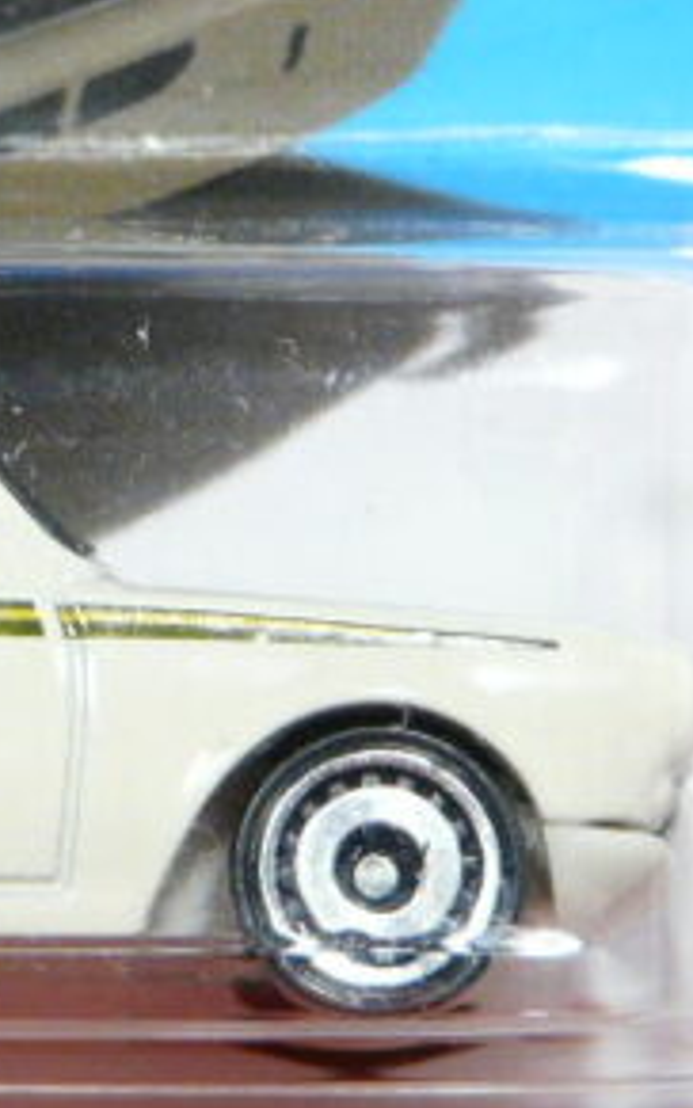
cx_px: -320
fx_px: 11477
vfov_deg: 5.5
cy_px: 396
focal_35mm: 380
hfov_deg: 3.4
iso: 200
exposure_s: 1/30
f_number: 3.6
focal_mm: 18
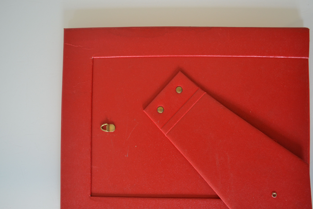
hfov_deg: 55.8
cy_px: 130
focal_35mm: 34
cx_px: 166
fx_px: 296
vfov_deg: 38.7
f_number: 3.5
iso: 400
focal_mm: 18
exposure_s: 1/30
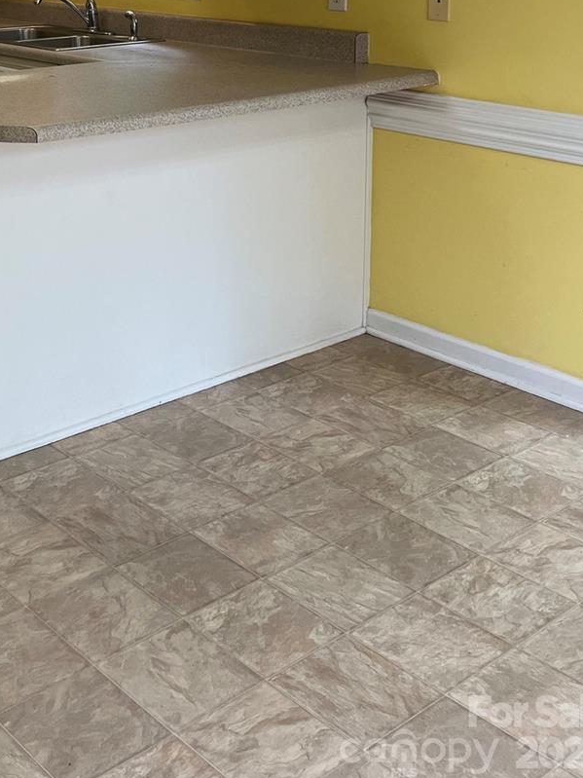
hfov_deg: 28.3
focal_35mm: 50
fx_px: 1123
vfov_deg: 35.5
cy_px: 51
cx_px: 89
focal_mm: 5.1
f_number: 1.6
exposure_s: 1/120
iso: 125
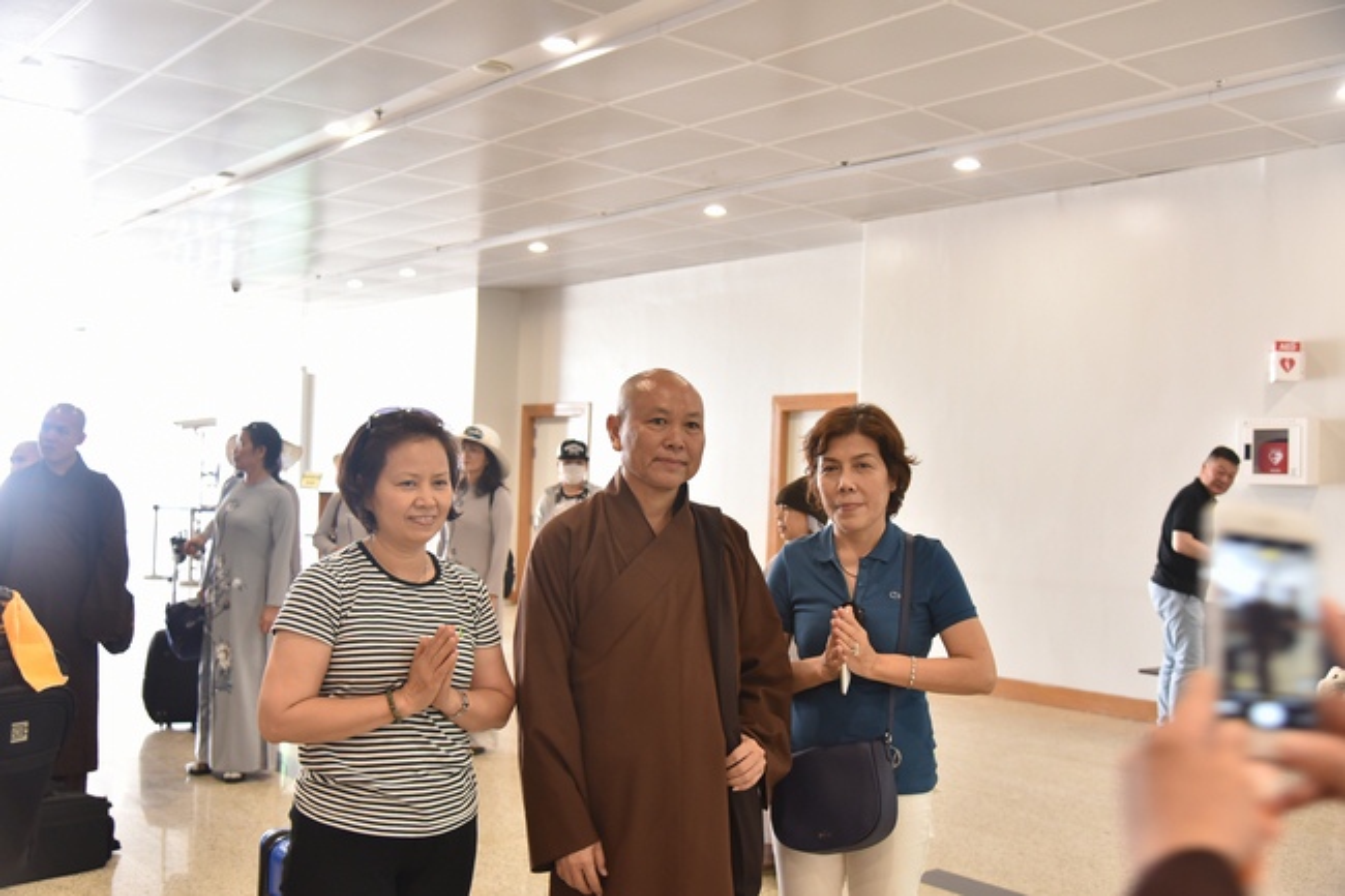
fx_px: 1307
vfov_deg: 37.8
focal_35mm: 35
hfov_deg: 54.4
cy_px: 448
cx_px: 672
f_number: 4
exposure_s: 1/50
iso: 800
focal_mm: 35
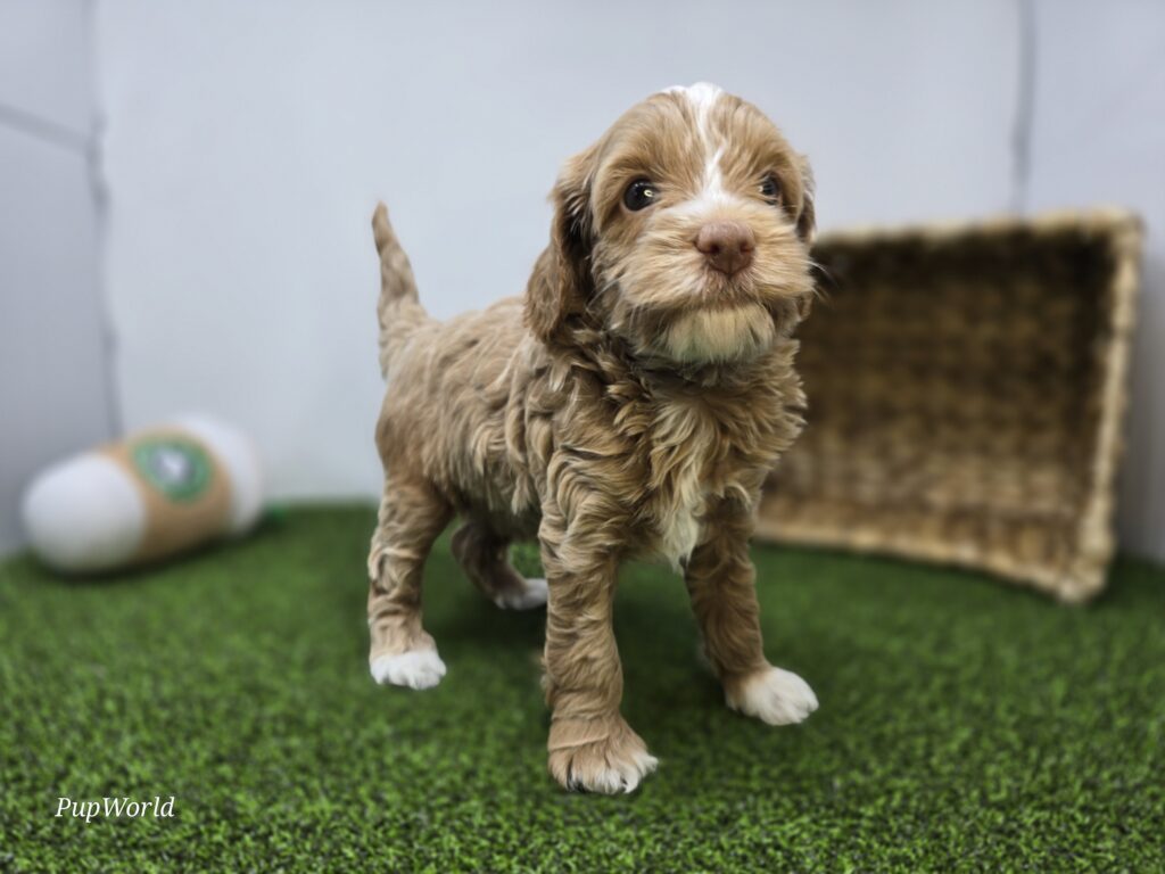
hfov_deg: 73.9
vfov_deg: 58.9
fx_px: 774
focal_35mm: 23
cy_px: 437
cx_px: 582
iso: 32
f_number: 1.7
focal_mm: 6.3
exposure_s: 1/72.1
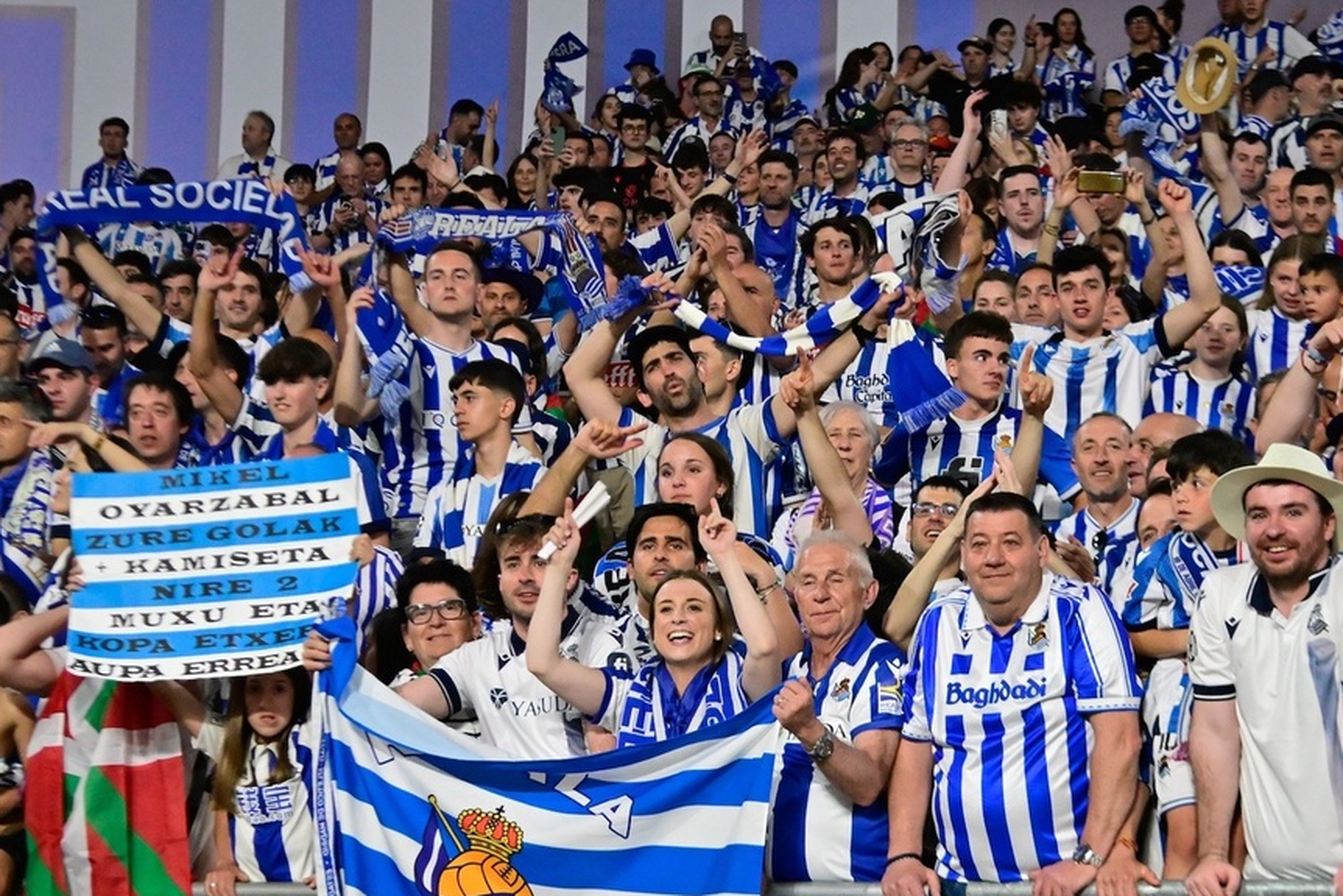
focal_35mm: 114
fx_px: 4253
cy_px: 482
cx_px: 659
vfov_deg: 12.0
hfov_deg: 17.9
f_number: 4
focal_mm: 70
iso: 6400
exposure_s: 1/2000
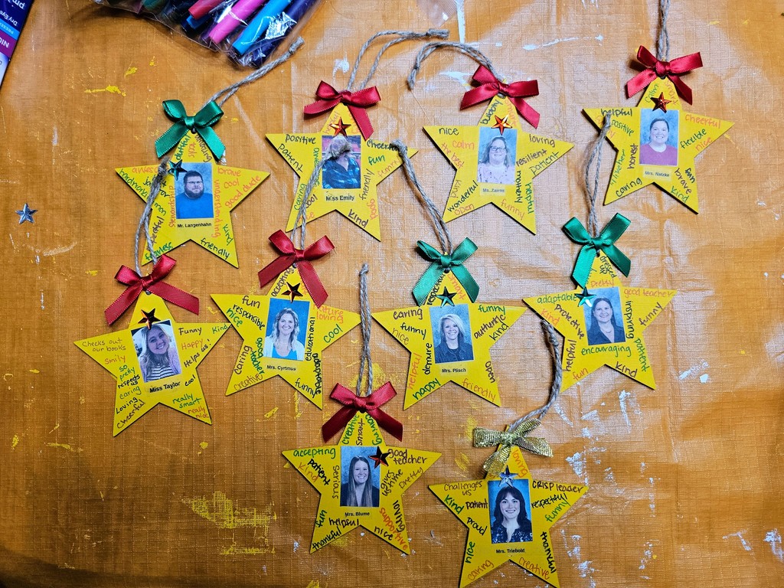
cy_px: 294
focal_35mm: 23
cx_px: 392
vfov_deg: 58.9
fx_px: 521
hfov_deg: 73.9
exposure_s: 1/120
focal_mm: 6.3
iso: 250
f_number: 1.7
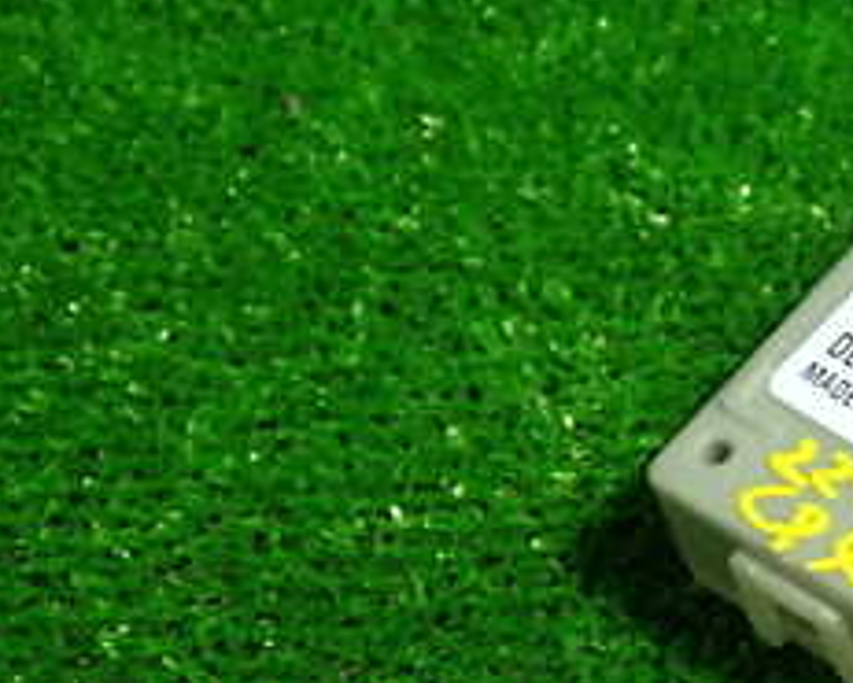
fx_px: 1919
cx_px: 1034
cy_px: 473
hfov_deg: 22.9
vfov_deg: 20.1
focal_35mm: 76
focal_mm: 5.4
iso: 250
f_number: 2.3
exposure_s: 1/30
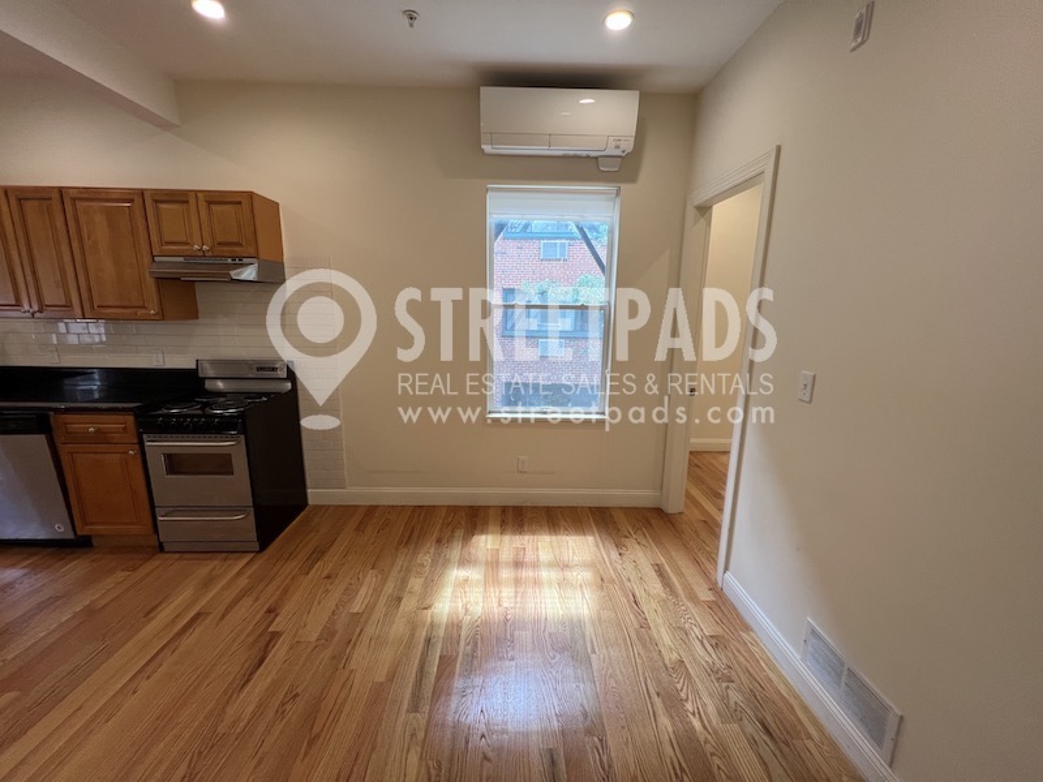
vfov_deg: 89.9
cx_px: 522
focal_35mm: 13
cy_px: 391
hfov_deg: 106.2
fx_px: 392
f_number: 1.8
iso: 100
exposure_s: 1/120
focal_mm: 1.57
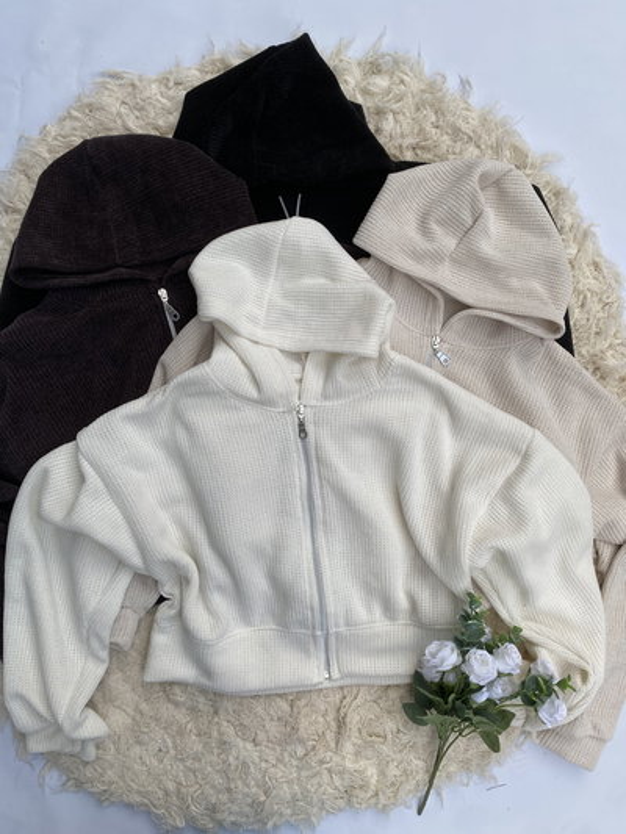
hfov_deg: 53.1
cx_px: 313
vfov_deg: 67.3
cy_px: 417
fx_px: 627
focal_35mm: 26
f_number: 1.8
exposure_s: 1/215
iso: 32
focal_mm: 4.25
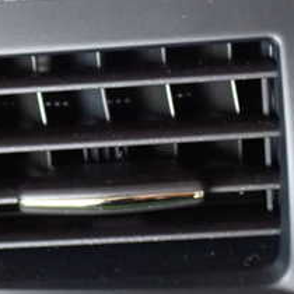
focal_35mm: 91
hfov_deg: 19.1
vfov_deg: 19.1
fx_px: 874
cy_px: 122
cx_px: 120
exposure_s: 1/30
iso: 800
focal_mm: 6.37
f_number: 2.5
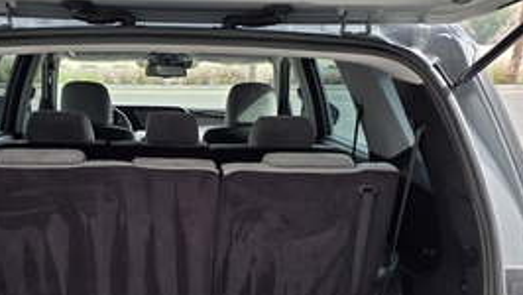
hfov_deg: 46.8
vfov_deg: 26.8
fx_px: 597
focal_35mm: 43
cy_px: 268
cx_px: 188
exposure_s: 1/1258
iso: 80
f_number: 1.7
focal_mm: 6.25
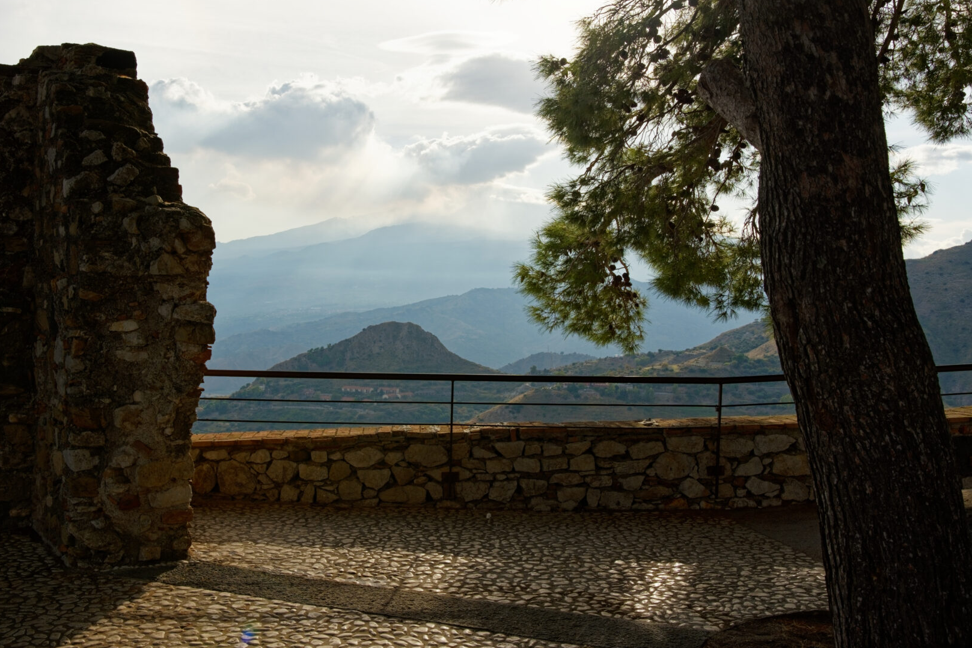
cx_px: 407
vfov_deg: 35.0
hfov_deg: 50.5
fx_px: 1026
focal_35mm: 38
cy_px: 294
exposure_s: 1/160
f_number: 8
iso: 100
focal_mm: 32
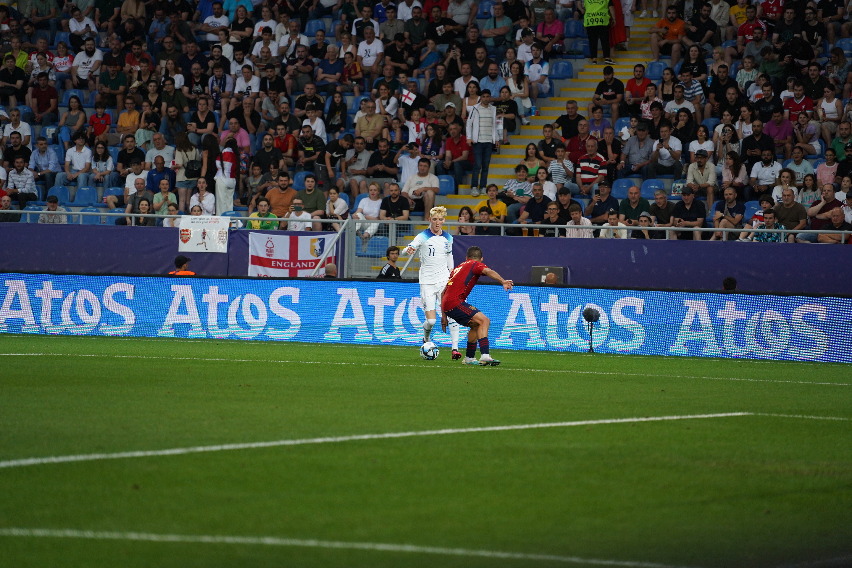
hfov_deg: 10.3
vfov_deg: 6.9
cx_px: 426
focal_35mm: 200
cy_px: 284
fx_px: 4733
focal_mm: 200
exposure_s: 1/1000
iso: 2000
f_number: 4
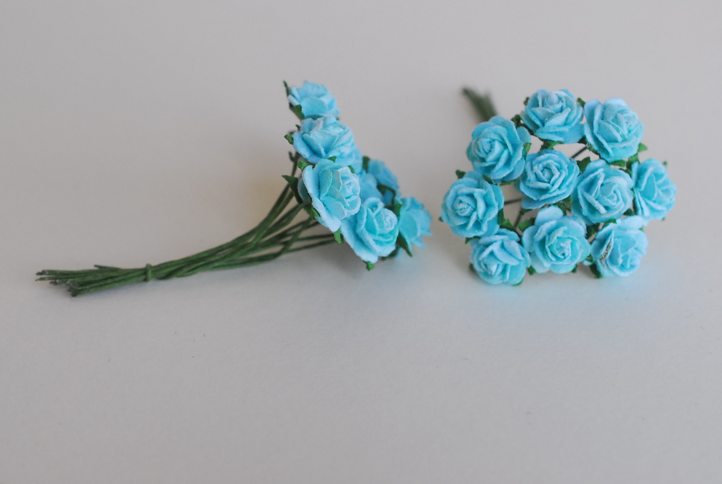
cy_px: 218
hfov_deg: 30.0
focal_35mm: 67
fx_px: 1345
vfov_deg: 20.4
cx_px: 375
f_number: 5.6
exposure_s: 1/80
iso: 640
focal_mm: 40
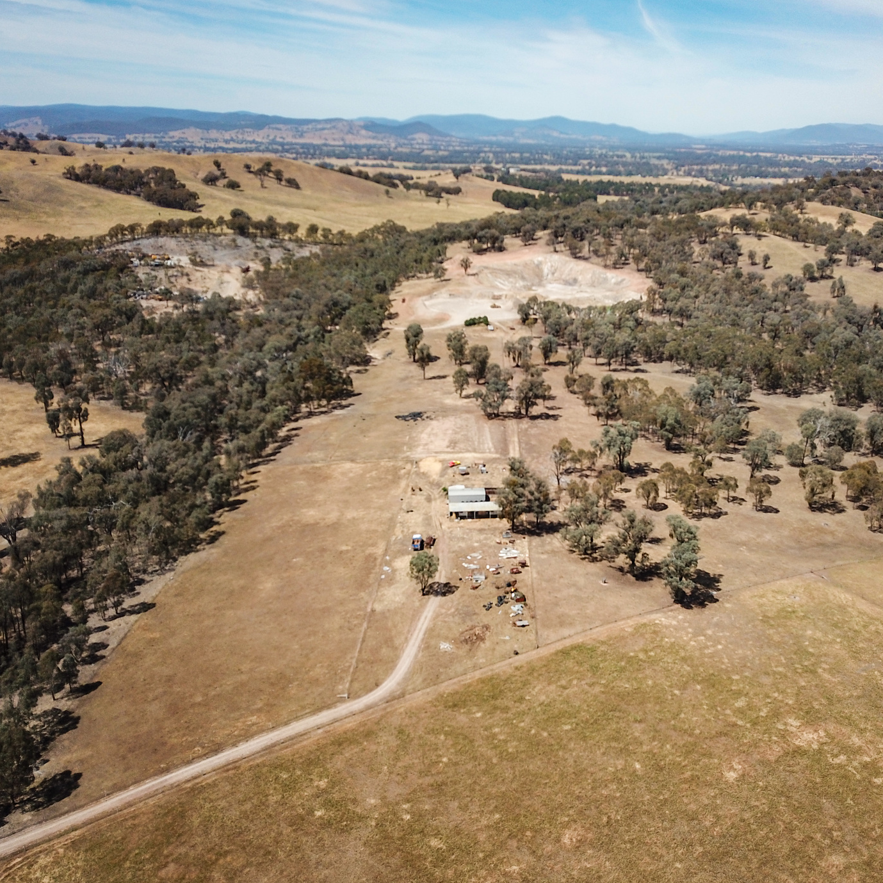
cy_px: 425
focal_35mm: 32
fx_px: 924
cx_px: 529
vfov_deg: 51.1
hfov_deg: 50.8
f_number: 2.2
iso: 100
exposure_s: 1/176
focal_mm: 4.73
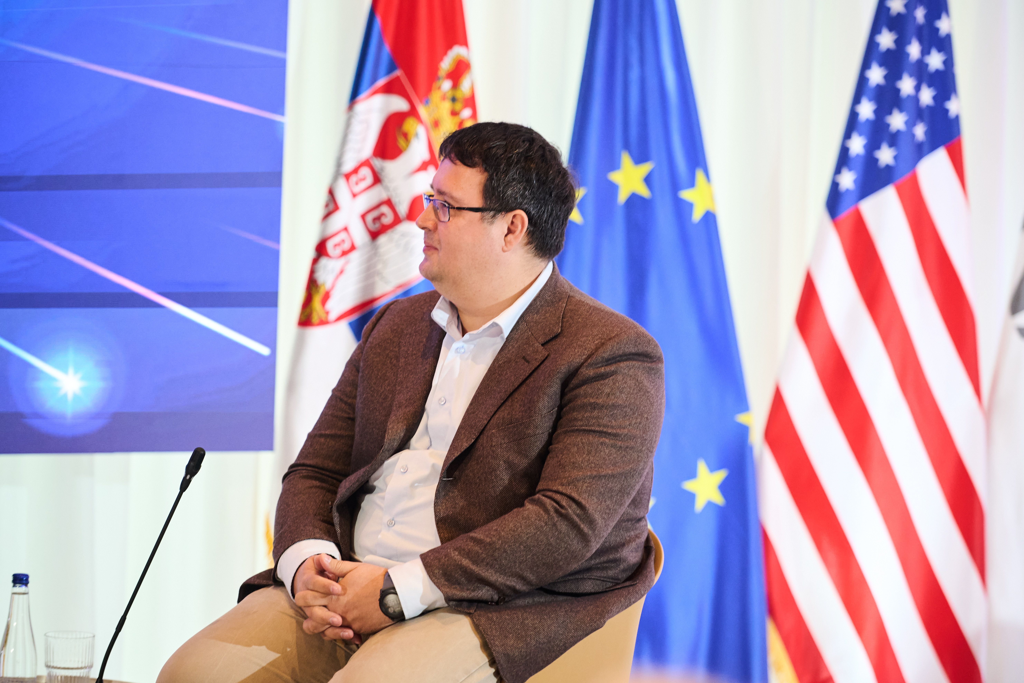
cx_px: 512
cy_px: 342
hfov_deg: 14.2
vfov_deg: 9.5
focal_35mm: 145
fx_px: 4124
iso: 2500
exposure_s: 1/200
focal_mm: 145
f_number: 2.8
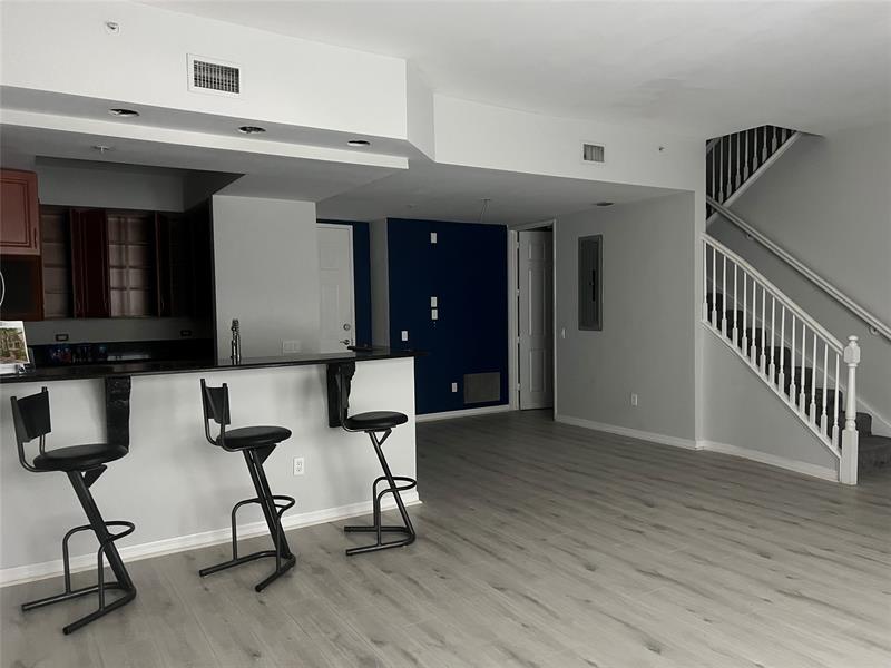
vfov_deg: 53.1
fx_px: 669
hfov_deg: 67.3
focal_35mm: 26
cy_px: 334
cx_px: 446
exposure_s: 1/37
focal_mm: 5.7
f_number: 1.5
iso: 640
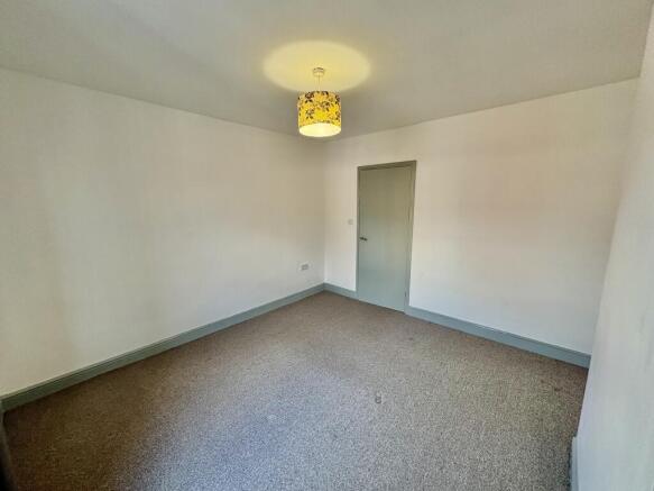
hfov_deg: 102.1
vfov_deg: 85.7
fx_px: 264
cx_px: 327
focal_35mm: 14
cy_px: 246
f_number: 2.2
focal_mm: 2.22
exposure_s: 1/89
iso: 250
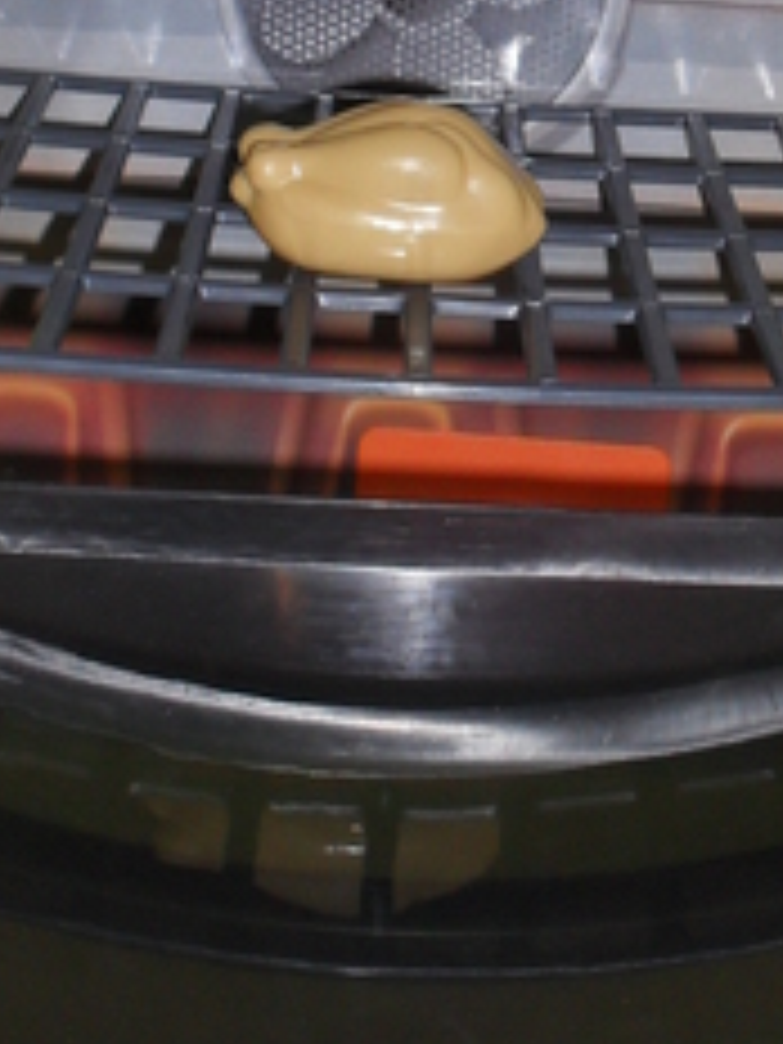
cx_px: 502
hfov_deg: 17.7
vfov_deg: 23.4
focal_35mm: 83
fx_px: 2503
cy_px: 279
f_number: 3.2
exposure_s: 1/45
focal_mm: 6.3
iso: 200
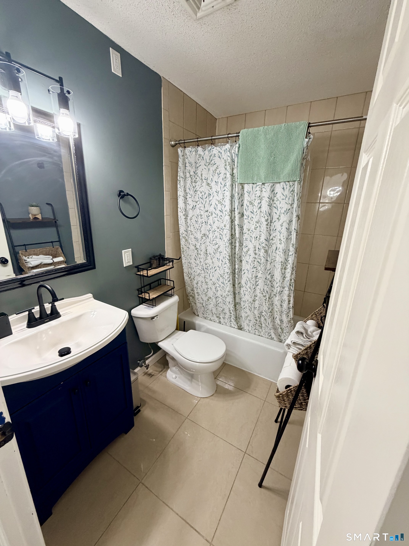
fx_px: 221
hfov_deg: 85.7
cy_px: 273
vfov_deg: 102.1
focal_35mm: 14
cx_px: 204
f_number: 2.2
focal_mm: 2.22
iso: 320
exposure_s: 1/120
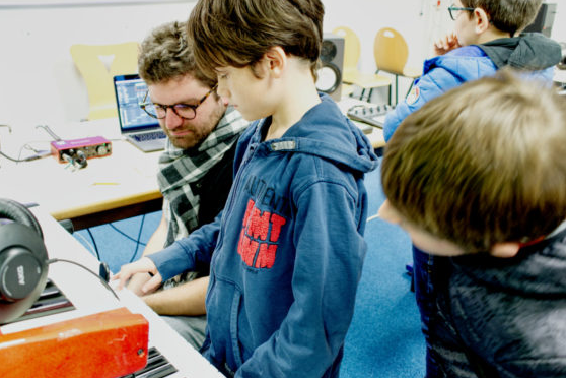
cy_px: 192
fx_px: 606
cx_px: 267
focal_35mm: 39
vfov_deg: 34.6
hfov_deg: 50.0
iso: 1000
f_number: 3.8
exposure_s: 1/25
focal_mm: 23
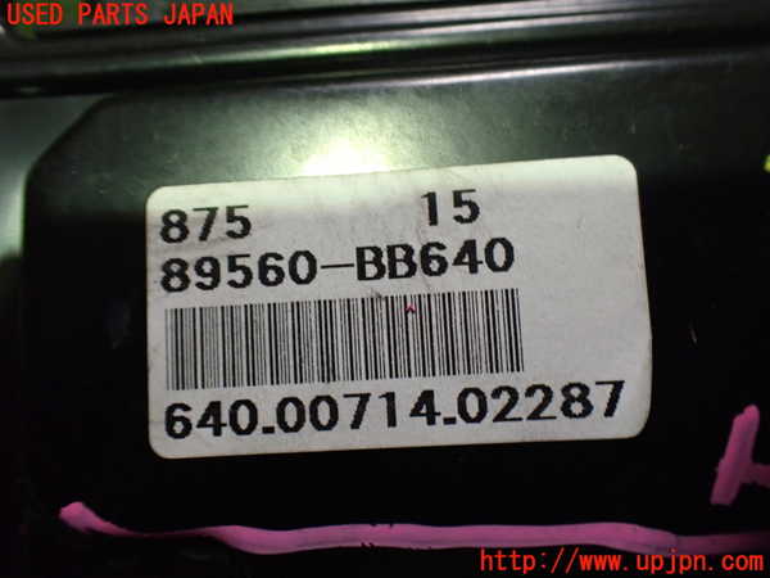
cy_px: 289
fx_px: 667
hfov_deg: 60.0
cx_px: 385
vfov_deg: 46.8
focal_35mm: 30
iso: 800
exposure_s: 1/50
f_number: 2.3
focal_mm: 5.4
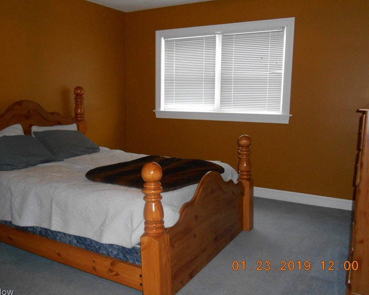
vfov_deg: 44.5
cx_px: 174
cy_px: 148
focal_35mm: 33
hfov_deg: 54.2
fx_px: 360
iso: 400
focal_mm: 5.5
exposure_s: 1/25
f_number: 3.6
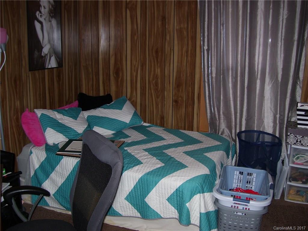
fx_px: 320
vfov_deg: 39.7
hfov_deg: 51.4
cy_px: 116
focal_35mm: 36
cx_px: 154
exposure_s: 1/60
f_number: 2.7
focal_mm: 6
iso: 80
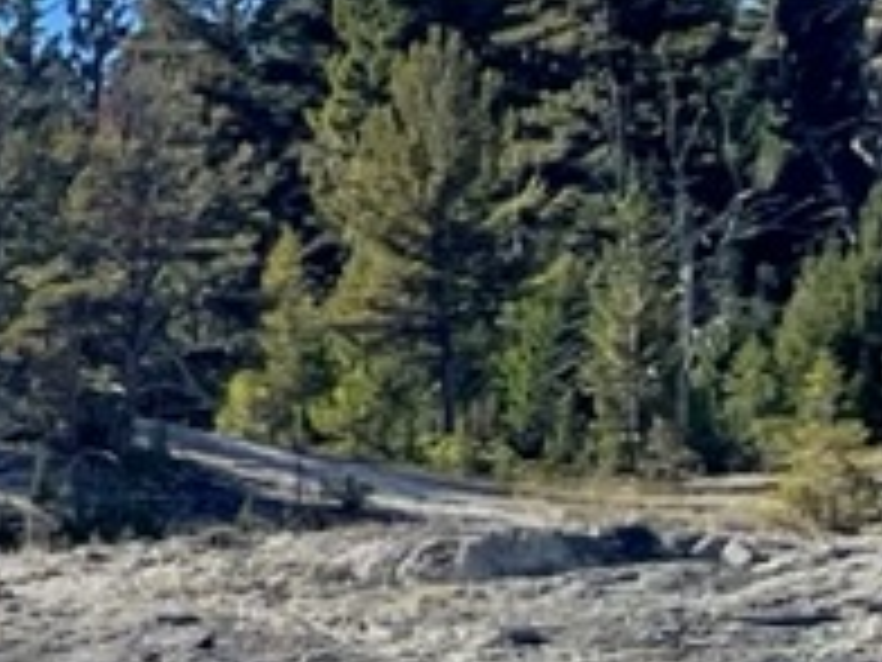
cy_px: 1365
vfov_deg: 8.3
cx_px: -1994
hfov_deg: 8.9
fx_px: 4332
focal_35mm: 170
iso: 50
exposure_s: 1/1916
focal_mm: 4.2
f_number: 1.6
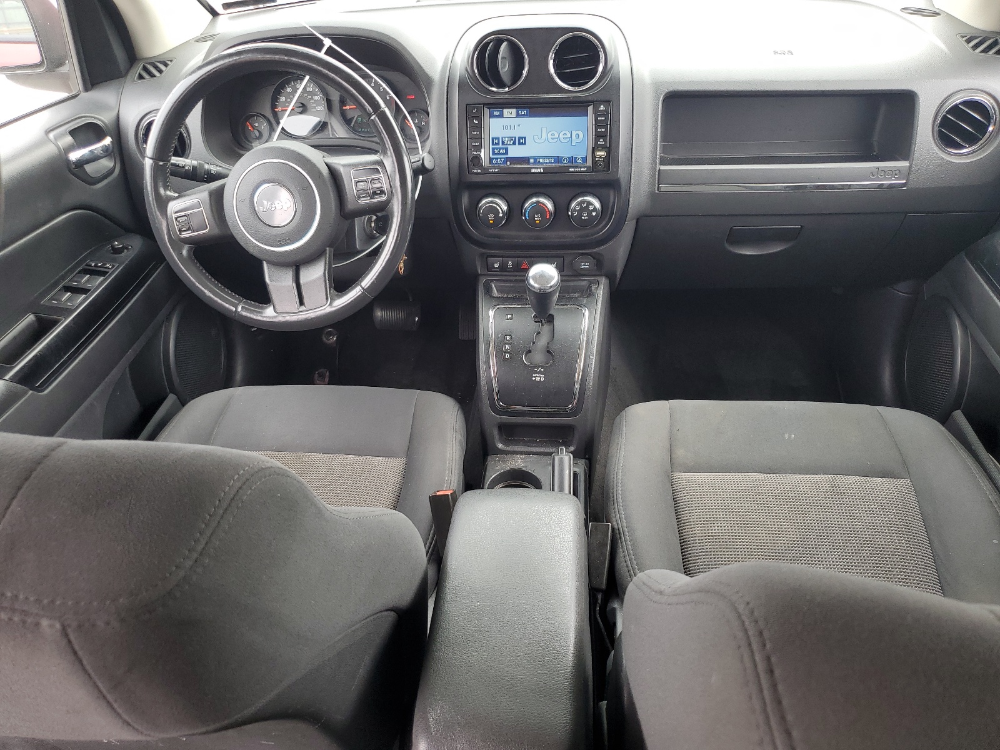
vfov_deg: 53.1
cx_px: 500
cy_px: 375
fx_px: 751
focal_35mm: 26
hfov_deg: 67.3
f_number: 1.5
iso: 50
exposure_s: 1/133
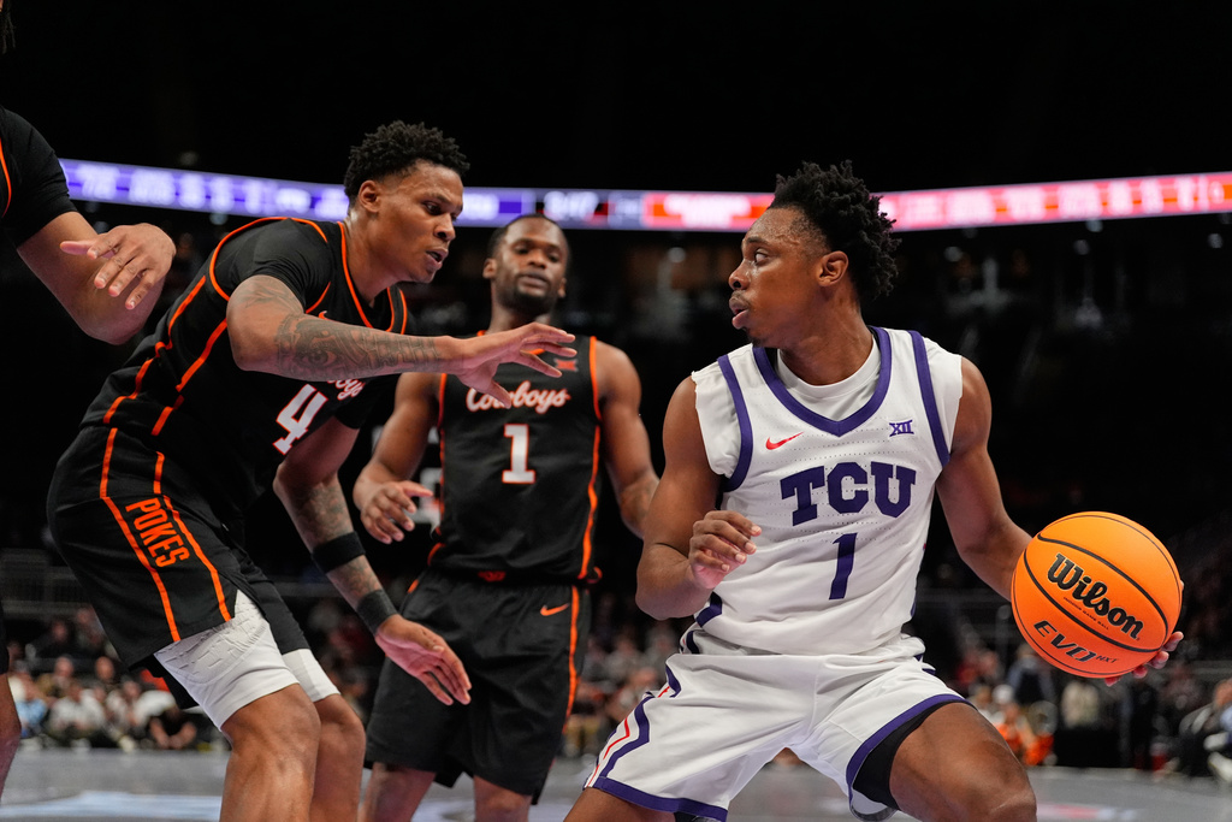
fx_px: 2396
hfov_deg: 28.8
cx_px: 616
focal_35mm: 70
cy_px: 411
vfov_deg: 19.5
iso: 4000
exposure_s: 1/2000
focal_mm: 70
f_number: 2.8
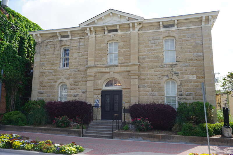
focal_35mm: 32
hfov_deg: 59.5
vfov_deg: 41.7
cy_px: 78
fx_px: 204
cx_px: 116
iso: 100
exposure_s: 1/100
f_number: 9
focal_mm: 21
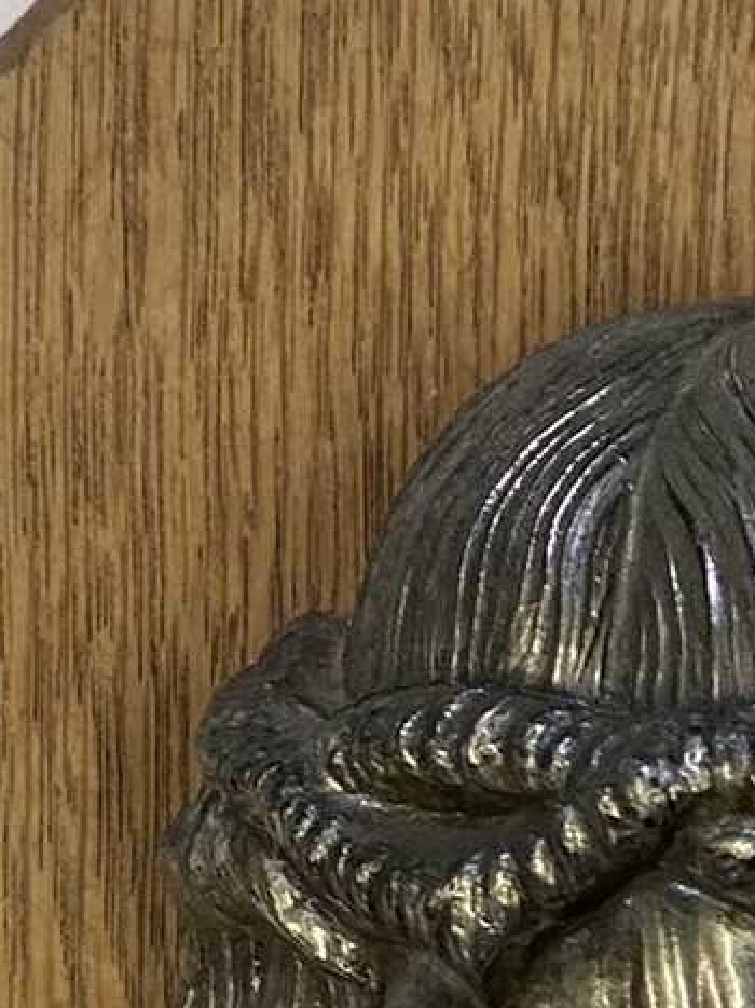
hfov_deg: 12.5
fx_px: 3317
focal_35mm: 114
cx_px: 1044
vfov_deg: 16.6
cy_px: 1187
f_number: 1.8
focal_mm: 4.25
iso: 200
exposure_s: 1/50
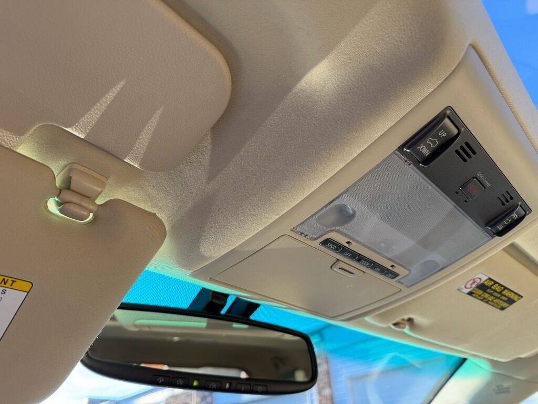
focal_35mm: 24
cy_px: 202
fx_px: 373
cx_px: 269
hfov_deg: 71.6
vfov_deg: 56.8
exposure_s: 1/232
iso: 125
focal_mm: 6.76
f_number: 1.78
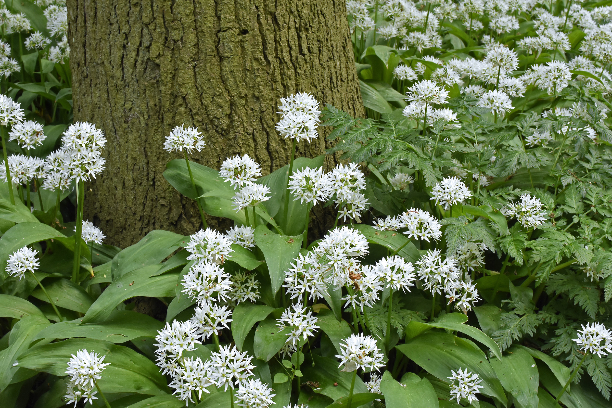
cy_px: 204
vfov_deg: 25.8
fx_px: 892
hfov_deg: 37.9
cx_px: 306
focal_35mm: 52
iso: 1250
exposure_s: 1/40
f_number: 13
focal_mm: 35
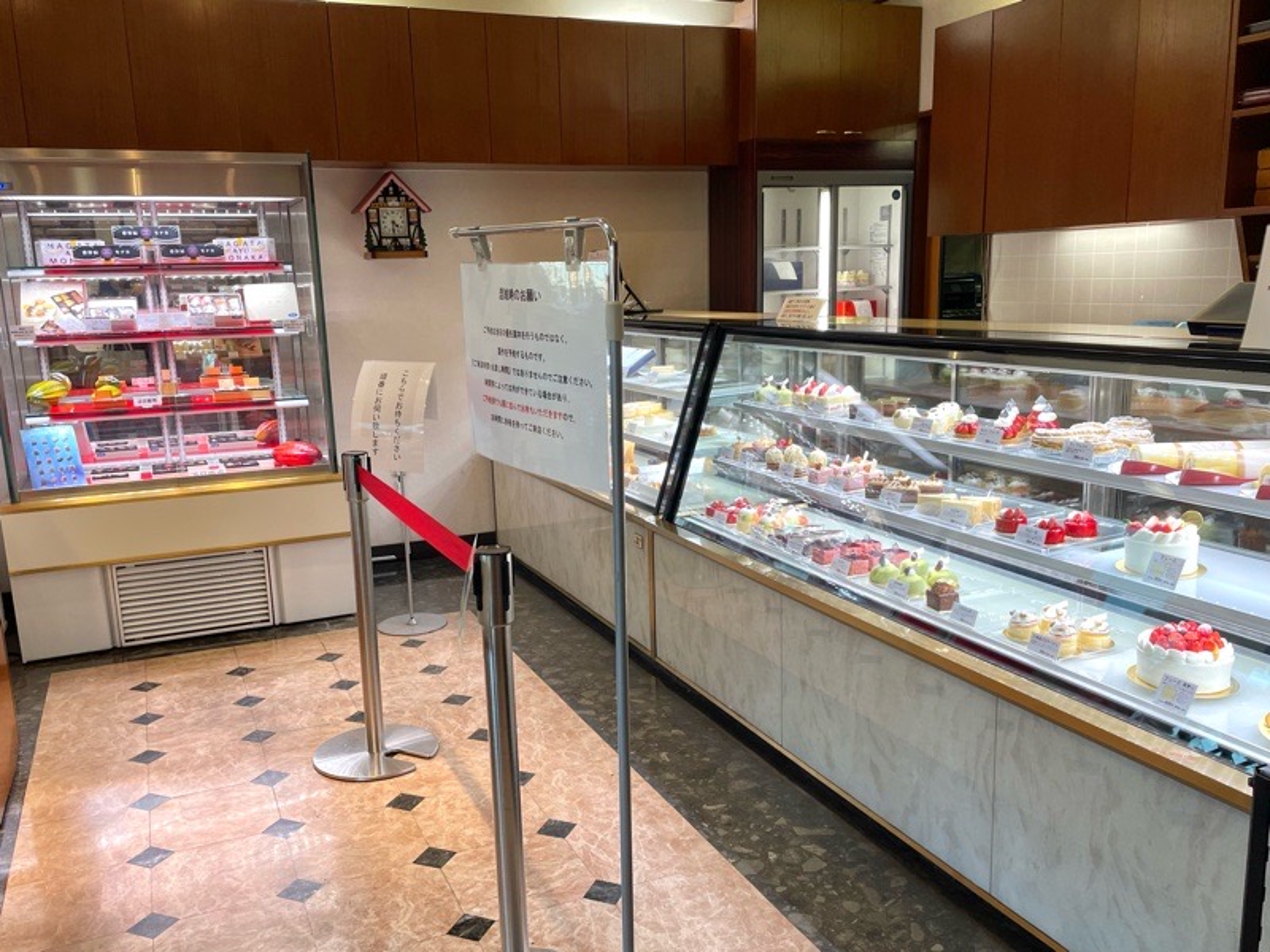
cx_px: 635
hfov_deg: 67.3
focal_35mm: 26
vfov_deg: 53.1
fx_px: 954
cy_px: 476
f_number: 1.6
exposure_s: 1/120
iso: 80
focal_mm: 4.2
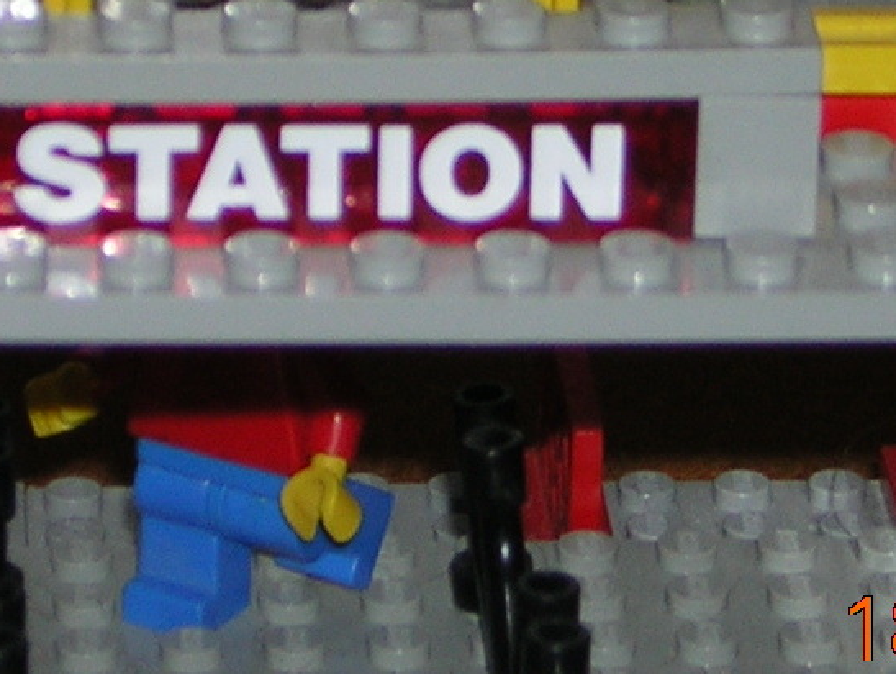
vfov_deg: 4.9
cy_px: -149
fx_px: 7874
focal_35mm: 304
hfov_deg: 6.5
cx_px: 464
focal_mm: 13.6
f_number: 4.6
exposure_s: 1/60.1
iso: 50
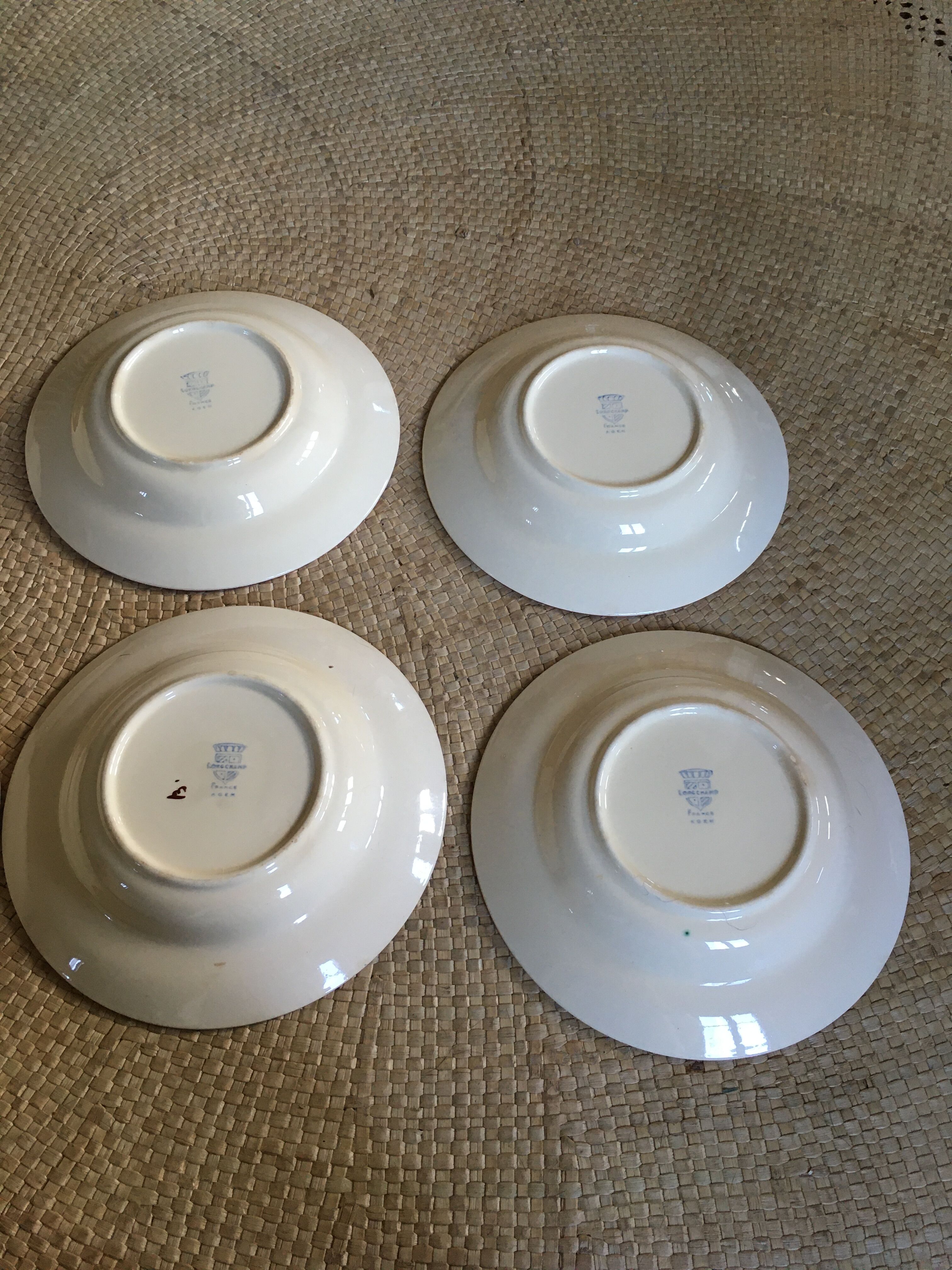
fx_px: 1063
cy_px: 635
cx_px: 476
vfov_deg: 61.7
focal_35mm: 29
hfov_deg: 48.2
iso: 100
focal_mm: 4.15
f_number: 2.2
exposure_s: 1/33
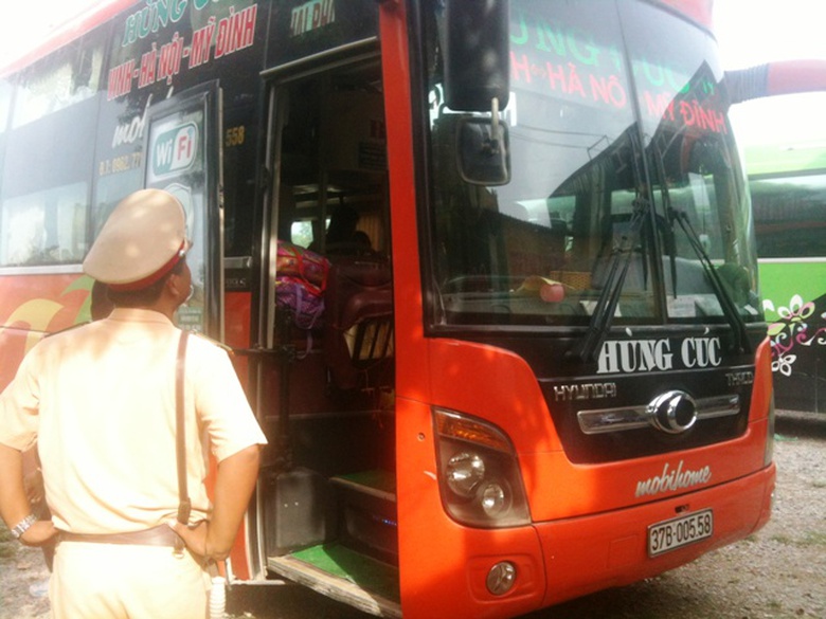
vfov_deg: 40.7
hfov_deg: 52.6
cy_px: 310
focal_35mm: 35
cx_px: 413
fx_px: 835
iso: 64
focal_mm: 3.85
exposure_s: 1/254
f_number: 2.8
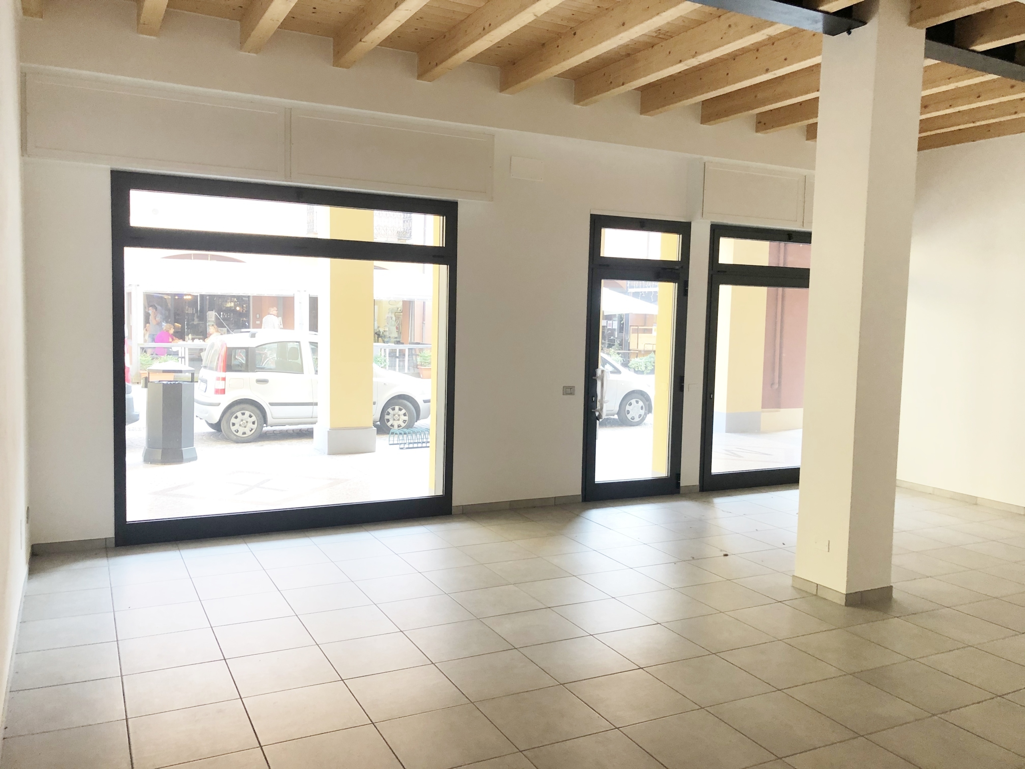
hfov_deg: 63.4
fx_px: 829
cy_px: 384
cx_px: 512
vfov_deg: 49.7
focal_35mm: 28
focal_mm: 3.99
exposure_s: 1/30
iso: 40
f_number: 1.8
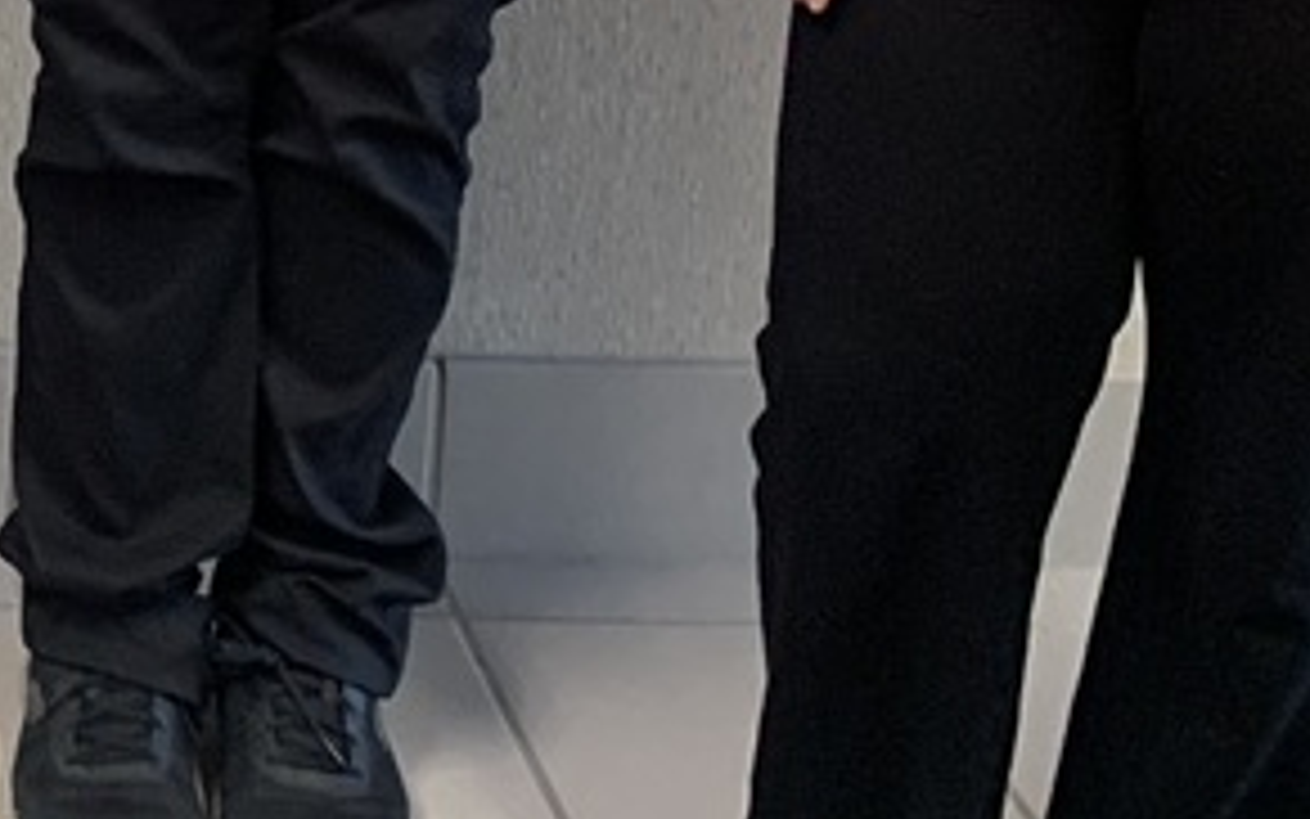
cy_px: -868
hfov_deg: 19.2
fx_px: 3464
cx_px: -554
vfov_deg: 11.9
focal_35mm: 97
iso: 160
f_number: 1.8
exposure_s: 1/60
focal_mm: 4.25
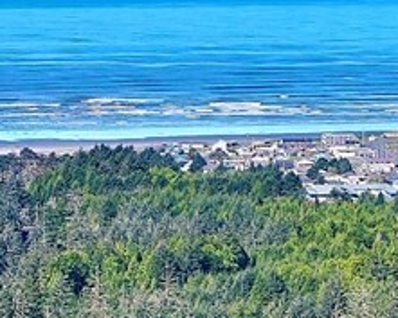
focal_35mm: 209
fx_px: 2463
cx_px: 201
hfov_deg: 9.2
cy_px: -33
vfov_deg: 7.4
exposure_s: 1/2283
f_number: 2.8
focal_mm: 10.57
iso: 100
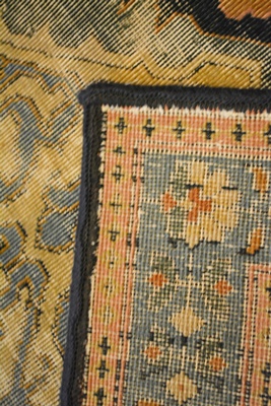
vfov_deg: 24.6
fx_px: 931
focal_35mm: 82
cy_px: 203
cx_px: 136
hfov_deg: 16.6
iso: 3200
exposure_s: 1/20
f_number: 5.6
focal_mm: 55
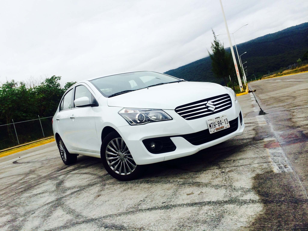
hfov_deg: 60.0
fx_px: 267
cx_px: 154
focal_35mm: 30
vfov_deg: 46.8
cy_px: 116
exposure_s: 1/1282
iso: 32
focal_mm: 4.12
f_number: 2.2
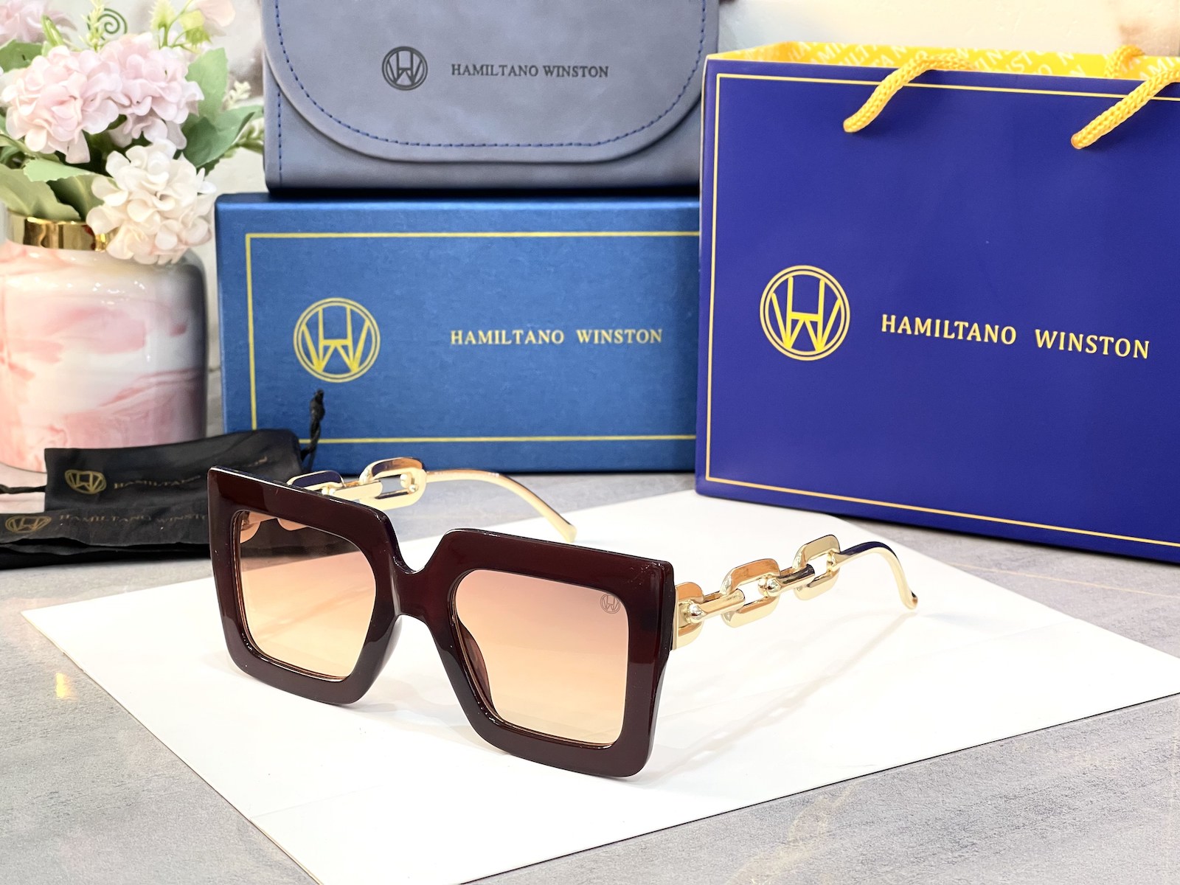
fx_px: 2182
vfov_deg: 22.9
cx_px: 590
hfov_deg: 30.3
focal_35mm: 64
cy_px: 442
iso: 200
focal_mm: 7.5
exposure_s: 1/100
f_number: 2.2
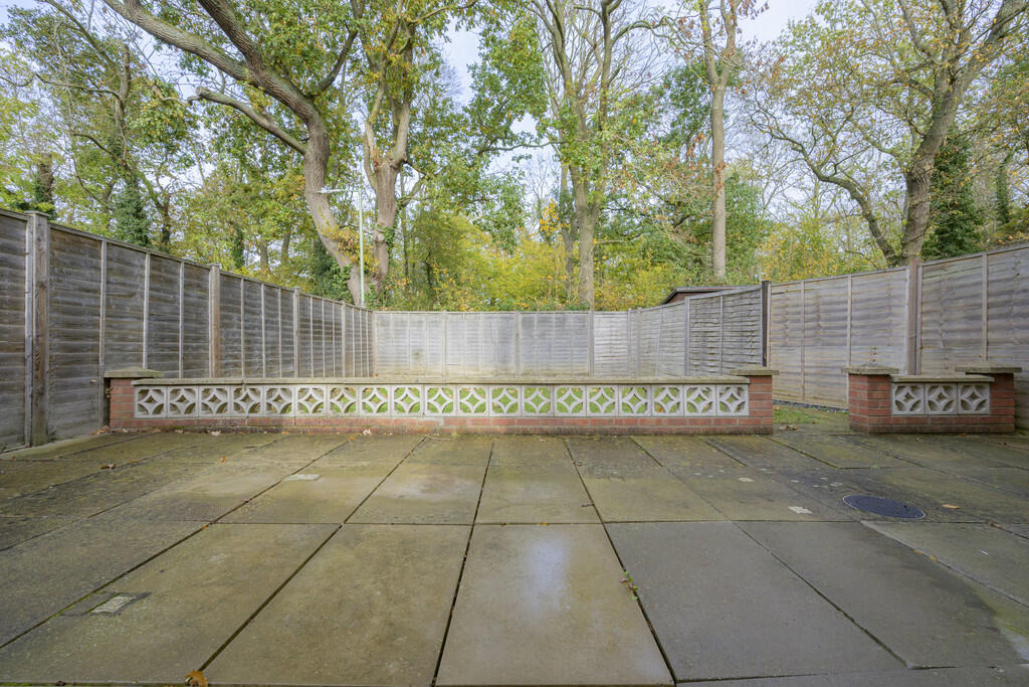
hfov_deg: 104.2
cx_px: 514
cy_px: 344
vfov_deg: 81.2
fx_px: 400
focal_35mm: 14
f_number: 9
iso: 800
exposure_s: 1/400
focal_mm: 14
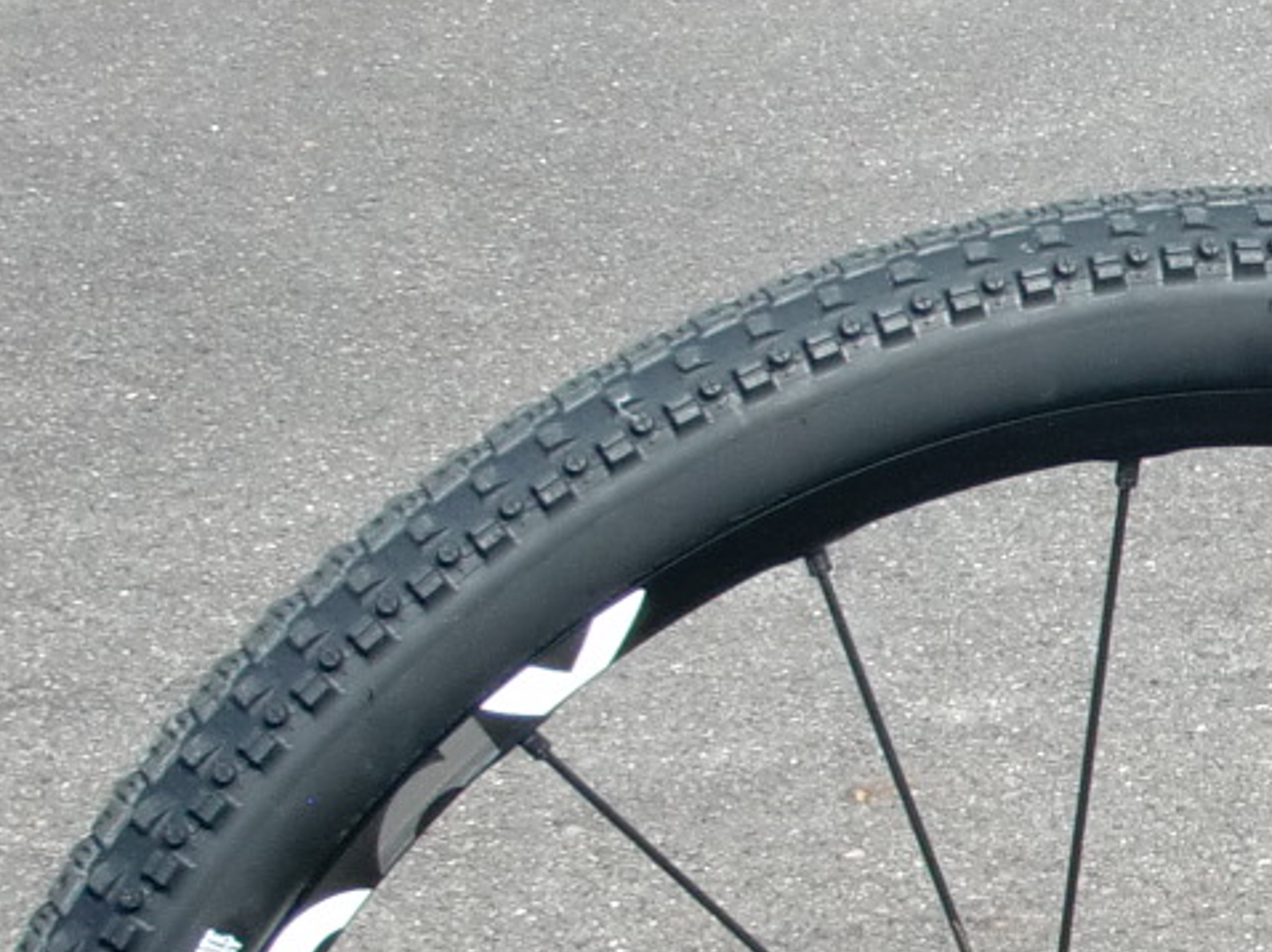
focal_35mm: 193
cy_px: 859
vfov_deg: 7.7
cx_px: 2424
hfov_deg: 9.6
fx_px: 7088
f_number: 4.1
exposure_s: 1/200
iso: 64
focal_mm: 7.95
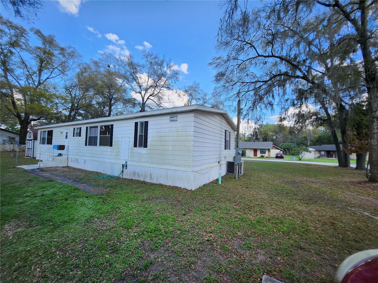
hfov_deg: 106.2
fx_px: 142
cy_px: 142
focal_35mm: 13
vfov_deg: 89.9
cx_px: 189
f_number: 2.2
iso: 32
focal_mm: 1.7
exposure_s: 1/186
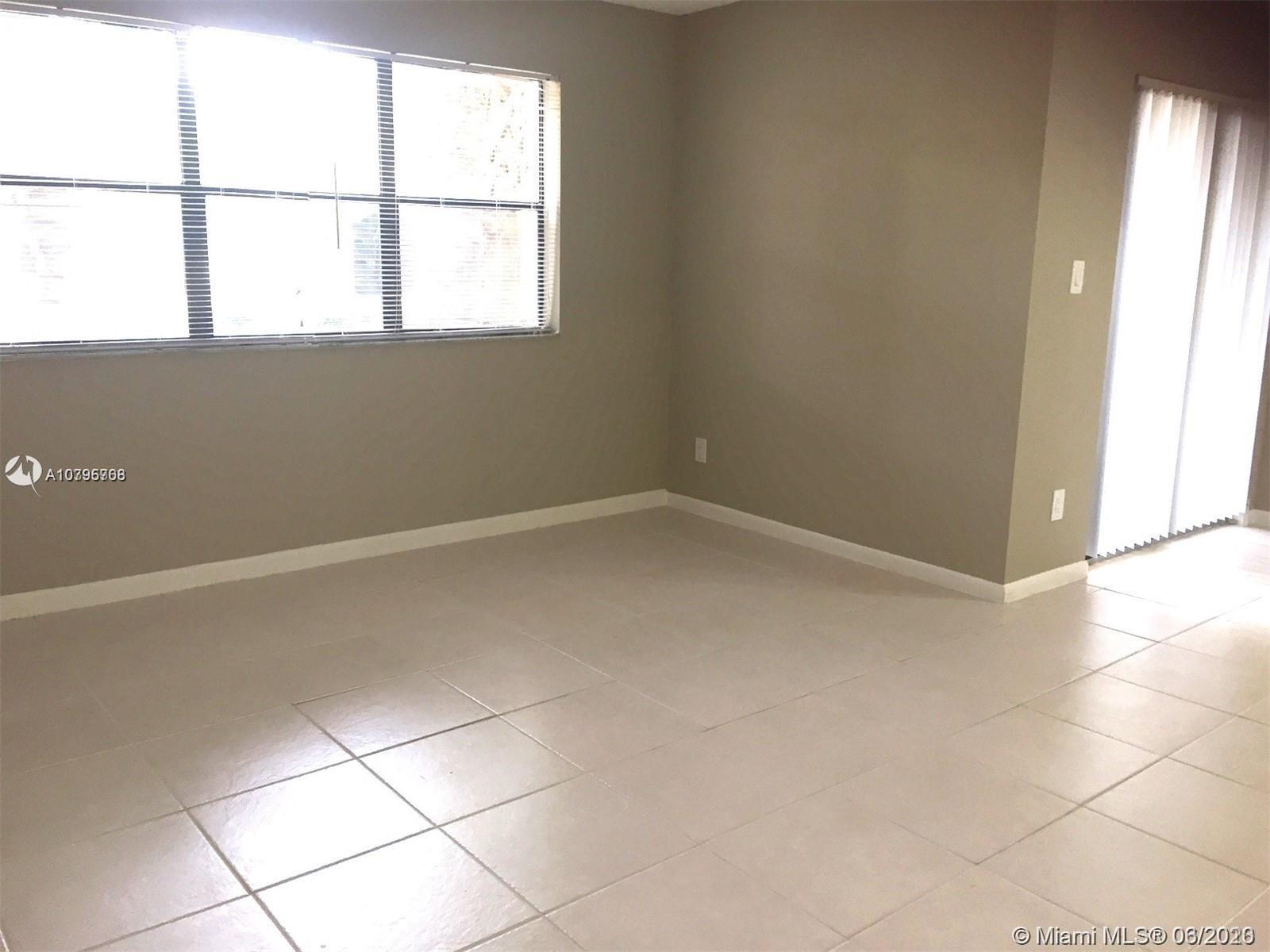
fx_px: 1064
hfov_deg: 61.7
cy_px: 476
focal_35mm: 29
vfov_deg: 48.2
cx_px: 635
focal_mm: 4.15
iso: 64
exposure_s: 1/30
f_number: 2.2
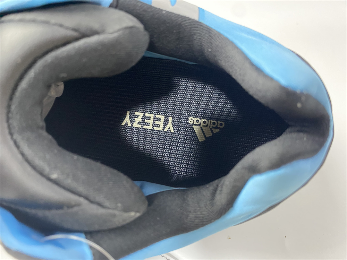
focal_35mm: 26
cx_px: 174
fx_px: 261
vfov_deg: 53.1
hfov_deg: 67.3
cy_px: 130
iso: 400
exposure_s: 1/50
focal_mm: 4.25
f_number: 1.8
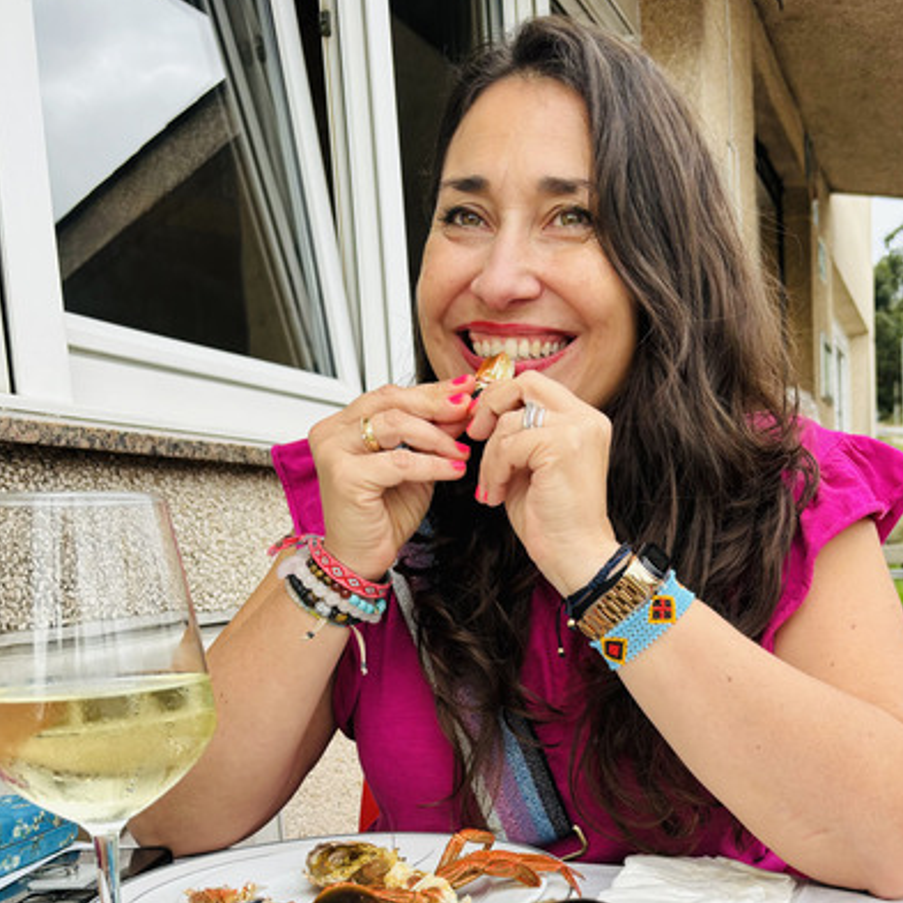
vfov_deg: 41.3
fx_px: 1151
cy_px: 697
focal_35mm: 39
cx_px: 549
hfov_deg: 42.6
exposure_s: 1/562
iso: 50
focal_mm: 5.96
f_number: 1.6
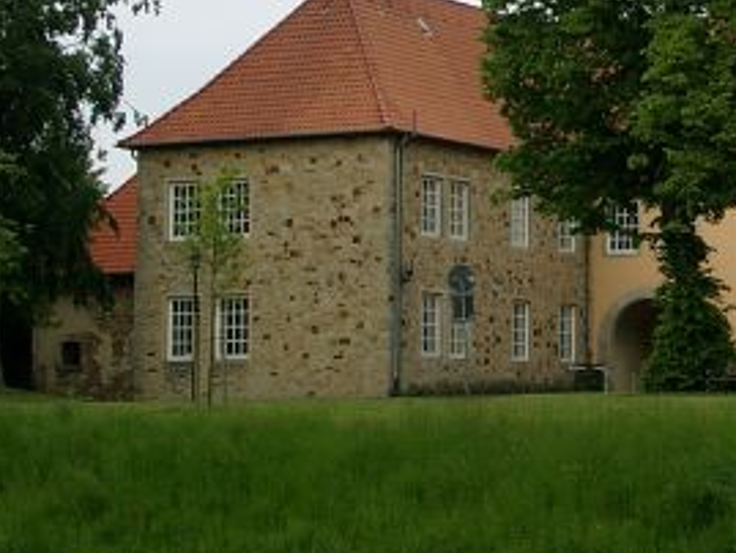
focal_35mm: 125
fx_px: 2659
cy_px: -55
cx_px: 684
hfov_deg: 15.5
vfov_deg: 11.7
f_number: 4
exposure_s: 1/252
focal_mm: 8.82
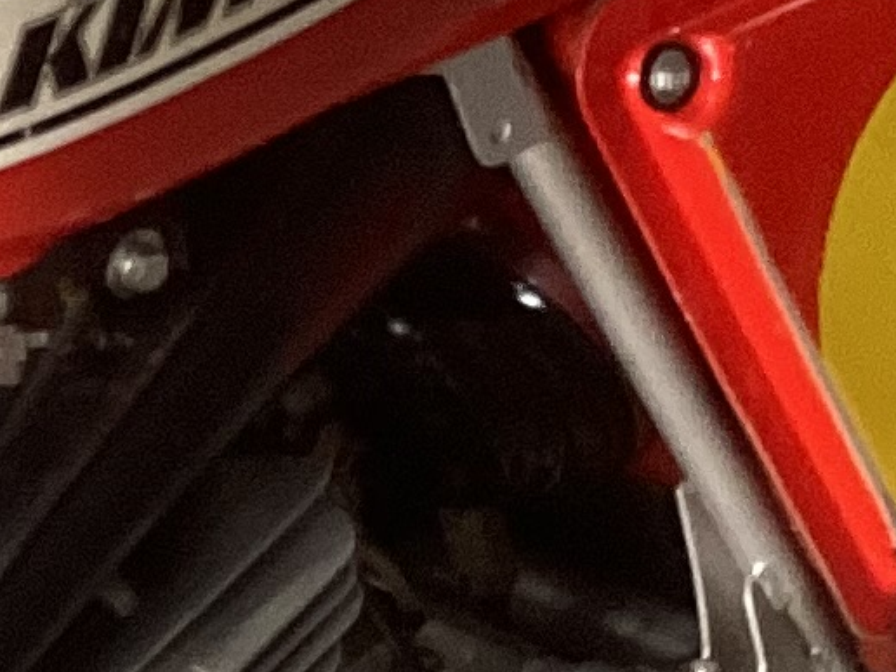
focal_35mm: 196
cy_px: 526
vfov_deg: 7.6
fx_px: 5073
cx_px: -557
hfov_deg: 9.7
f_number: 2.4
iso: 80
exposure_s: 1/50
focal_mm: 3.3
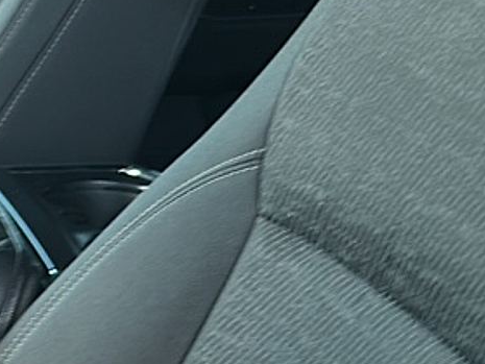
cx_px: -314
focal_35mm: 86
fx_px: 1205
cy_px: 562
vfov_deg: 15.7
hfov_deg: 18.9
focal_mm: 6.86
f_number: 1.78
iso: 160
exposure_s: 1/40
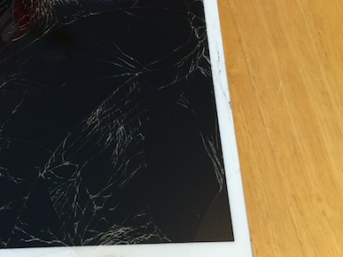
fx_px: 475
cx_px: 93
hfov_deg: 38.8
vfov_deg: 30.2
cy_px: 121
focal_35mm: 48
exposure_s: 1/30
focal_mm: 4.15
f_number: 2.2
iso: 40
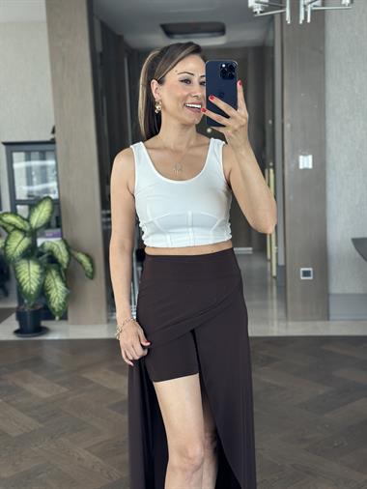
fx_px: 678
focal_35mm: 48
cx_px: 184
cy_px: 244
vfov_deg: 39.6
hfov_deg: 30.3
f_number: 1.78
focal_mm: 6.86
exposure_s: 1/121
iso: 100
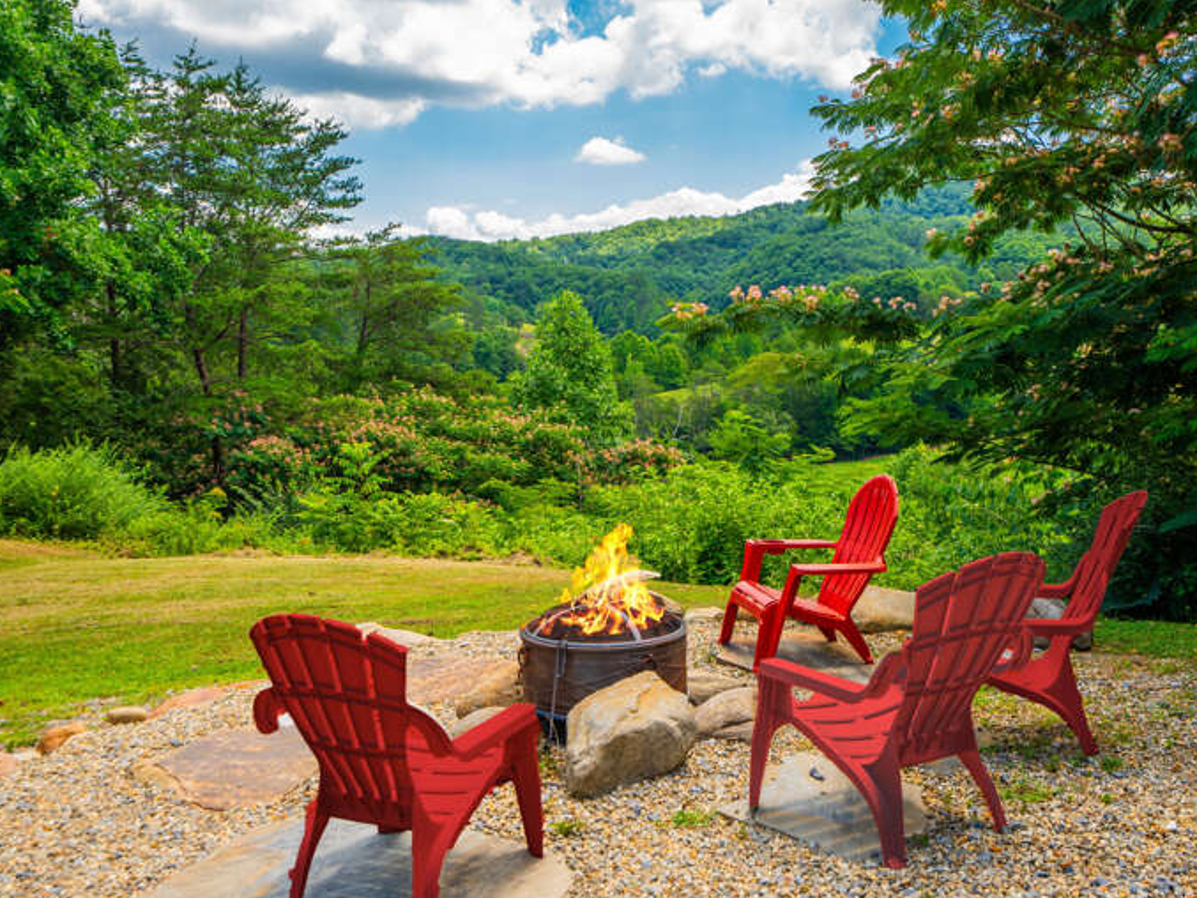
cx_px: 638
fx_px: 1245
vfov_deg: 39.7
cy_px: 451
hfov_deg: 51.3
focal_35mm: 36
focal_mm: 33
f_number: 6.3
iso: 100
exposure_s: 1/100
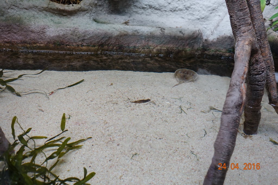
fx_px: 278
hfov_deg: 53.1
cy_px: 92
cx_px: 139
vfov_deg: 36.9
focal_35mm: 36
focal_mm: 13.34
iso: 250
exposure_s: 1/40
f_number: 2.8
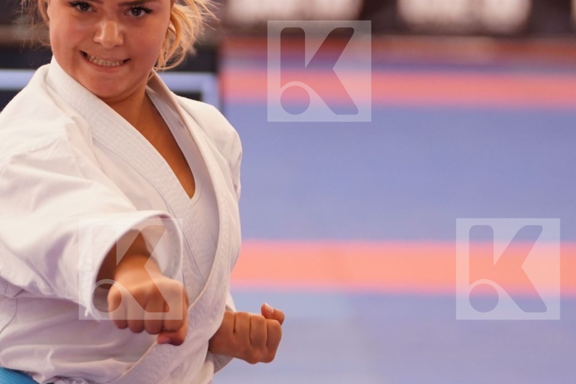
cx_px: 131
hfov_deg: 5.7
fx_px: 5760
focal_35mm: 360
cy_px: 71
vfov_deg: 3.8
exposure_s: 1/500
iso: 1000
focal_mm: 138
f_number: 2.8
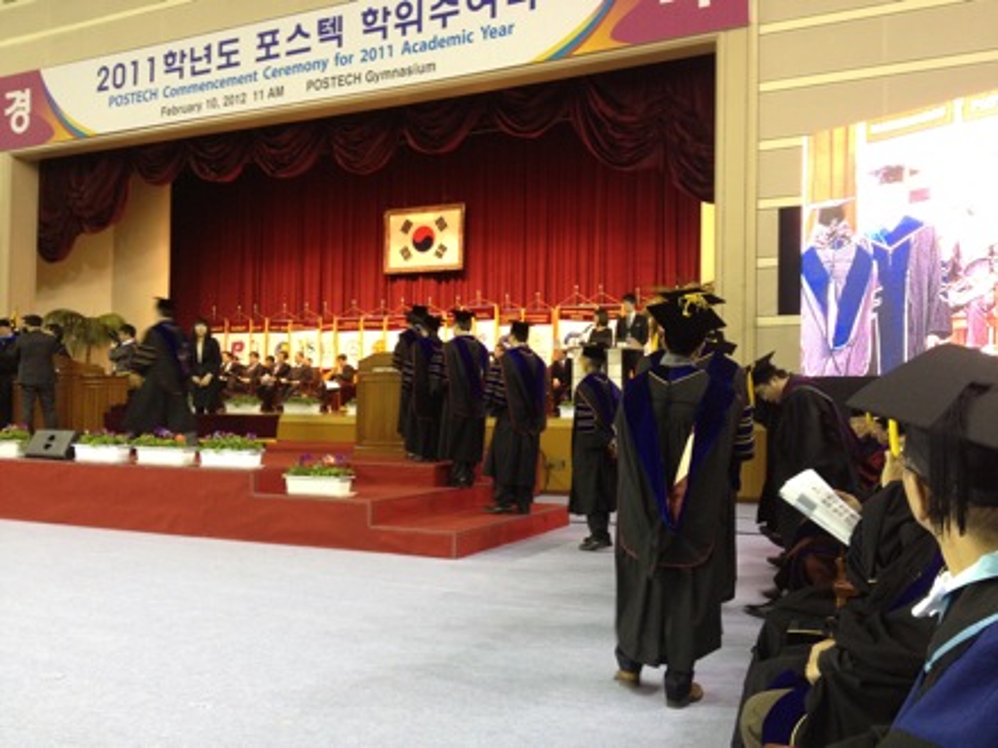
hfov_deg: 52.6
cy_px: 374
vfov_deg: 40.7
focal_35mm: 35
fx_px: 1009
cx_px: 499
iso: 125
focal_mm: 4.28
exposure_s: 1/20
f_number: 2.4
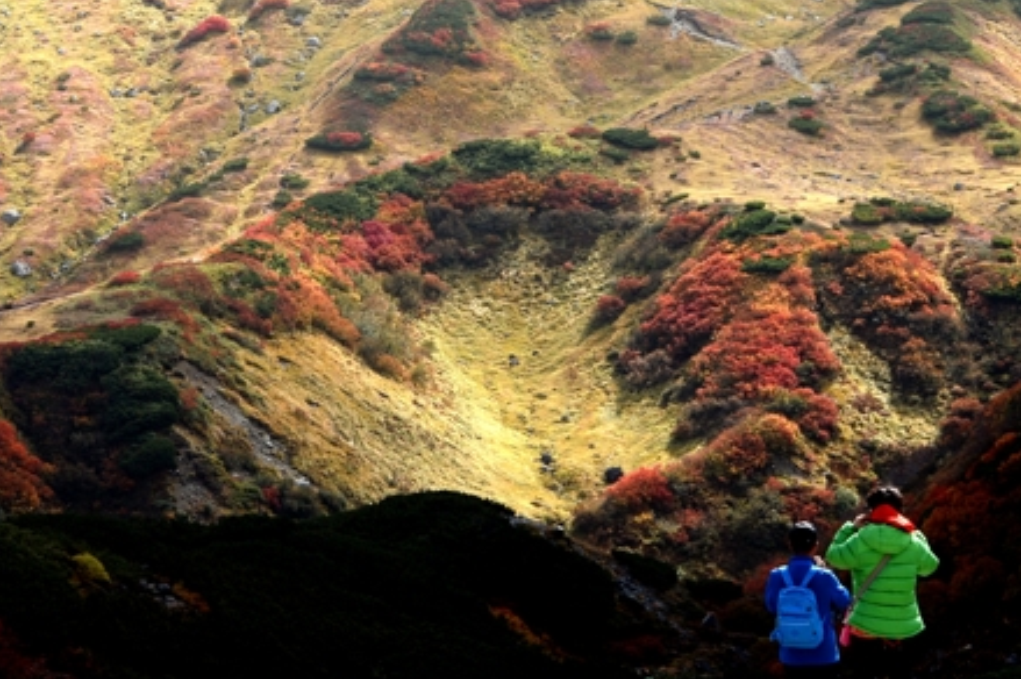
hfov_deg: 11.8
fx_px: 4959
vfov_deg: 7.8
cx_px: 440
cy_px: -23
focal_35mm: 175
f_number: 8
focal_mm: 75
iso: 200
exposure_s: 1/640
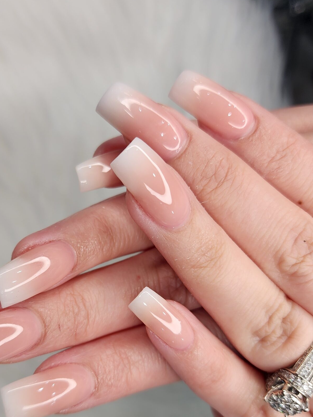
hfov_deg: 38.3
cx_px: 107
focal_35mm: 37
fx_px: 446
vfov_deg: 49.5
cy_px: 269
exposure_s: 1/120
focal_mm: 6.4
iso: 50
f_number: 1.8
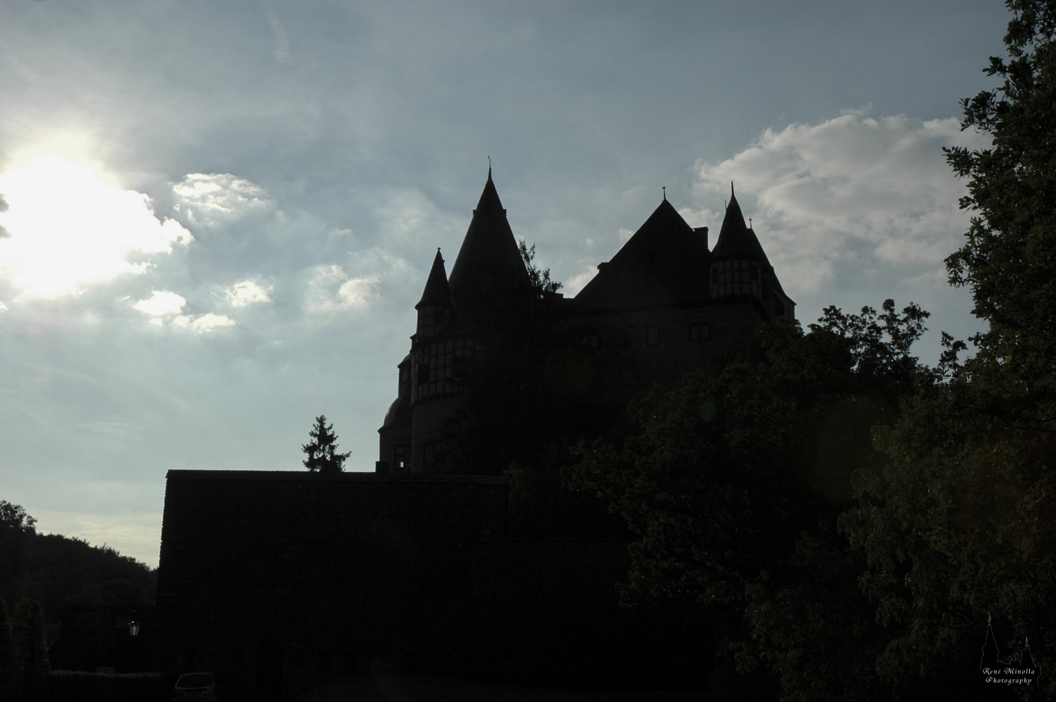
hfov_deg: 42.4
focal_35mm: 46
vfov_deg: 28.9
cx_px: 528
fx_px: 1363
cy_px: 351
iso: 200
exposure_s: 1/640
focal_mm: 31
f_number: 13
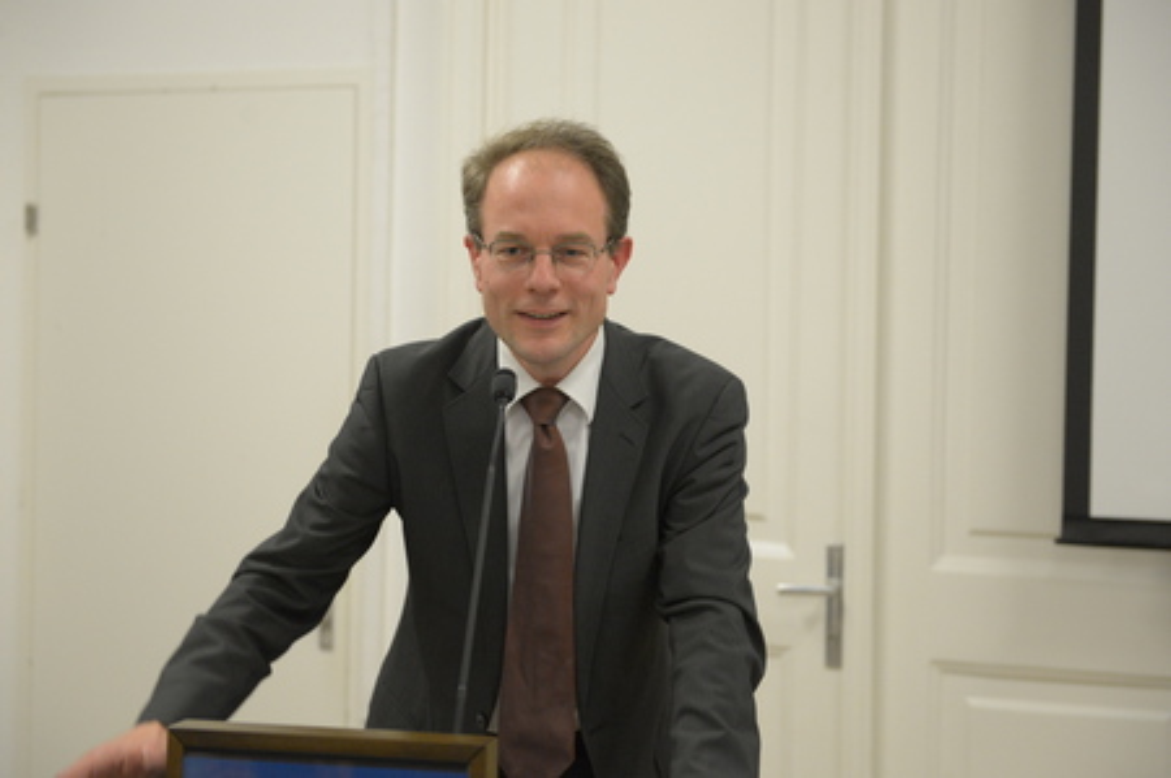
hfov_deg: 28.9
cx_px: 586
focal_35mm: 70
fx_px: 2274
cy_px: 389
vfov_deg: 19.4
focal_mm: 70
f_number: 3.5
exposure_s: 1/125
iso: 5000
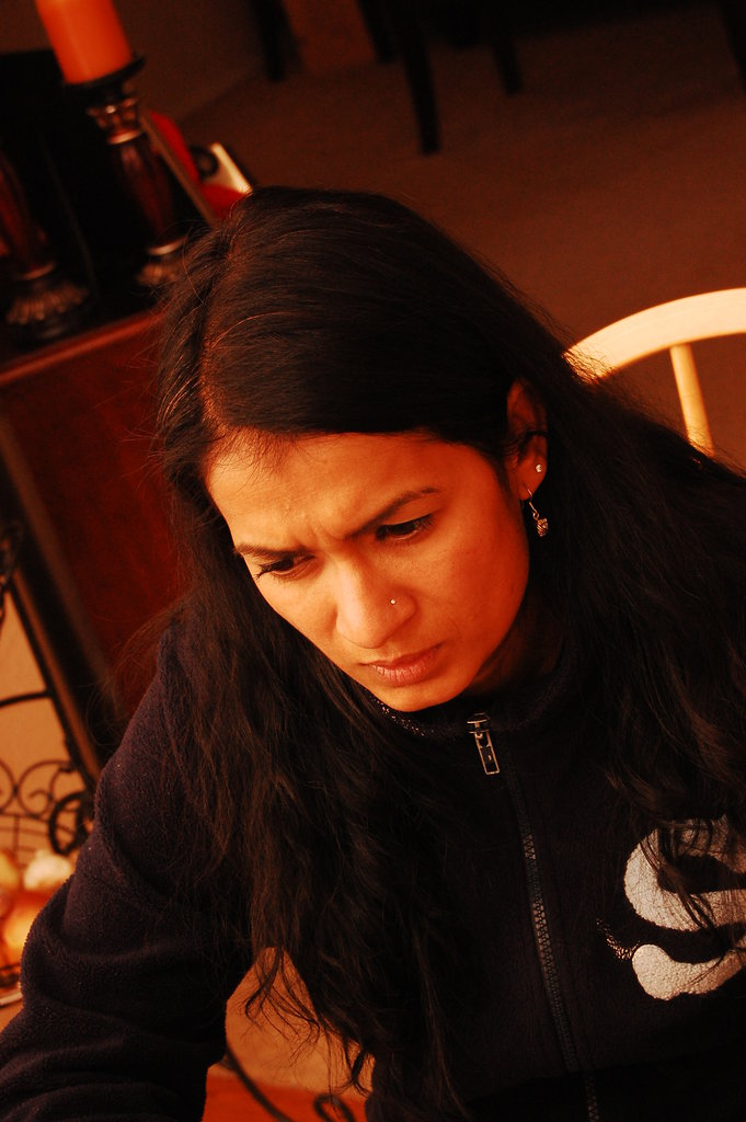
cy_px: 561
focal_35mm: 82
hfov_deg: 16.5
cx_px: 373
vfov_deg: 24.6
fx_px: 2569
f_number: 10
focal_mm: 55
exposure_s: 1/60
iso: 800
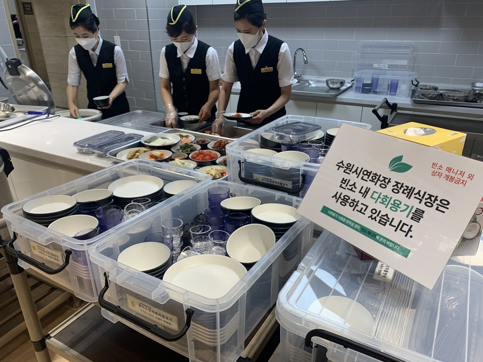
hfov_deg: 67.3
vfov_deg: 53.1
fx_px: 363
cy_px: 181
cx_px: 242
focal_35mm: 26
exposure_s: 1/120
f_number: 1.8
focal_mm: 4.25
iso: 50
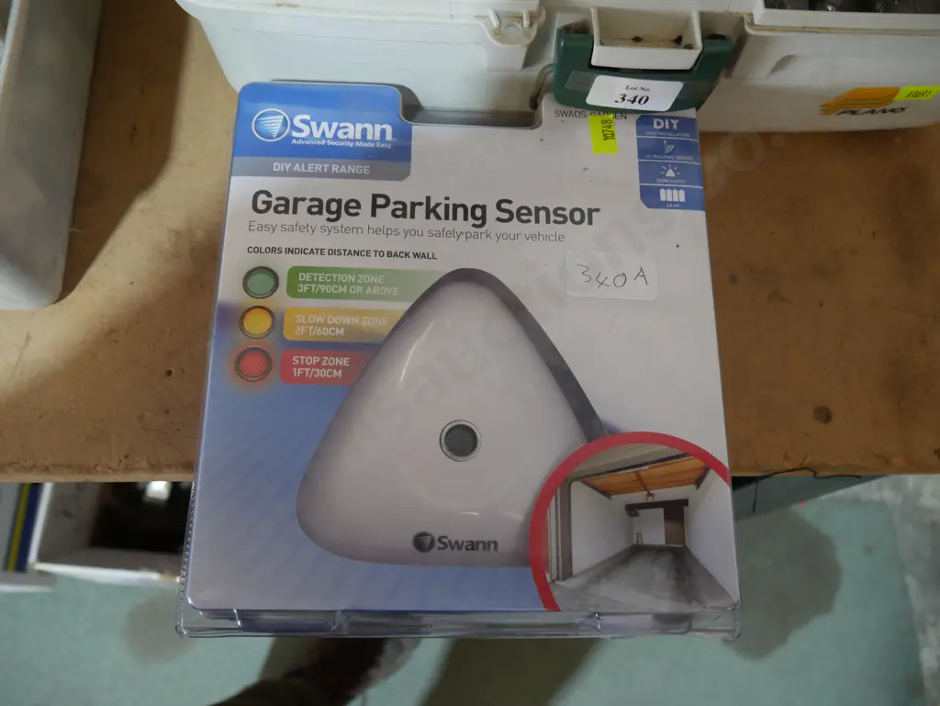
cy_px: 353
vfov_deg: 46.8
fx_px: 815
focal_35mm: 30
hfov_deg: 59.9
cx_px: 470
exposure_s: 1/60
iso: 400
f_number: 3.6
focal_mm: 15
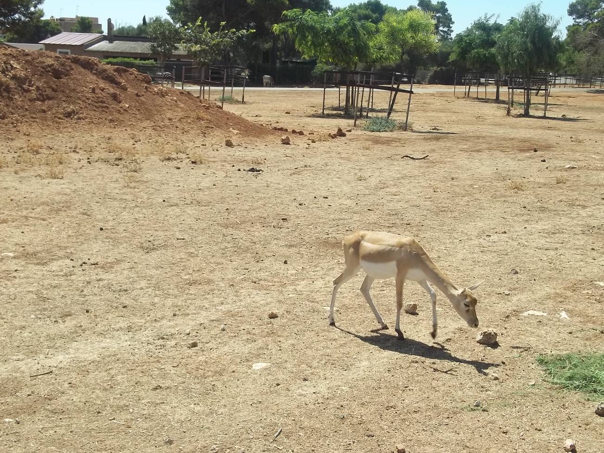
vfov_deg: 32.9
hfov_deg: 42.9
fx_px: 768
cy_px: 223
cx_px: 297
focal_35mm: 44
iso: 64
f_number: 8
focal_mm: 6.5
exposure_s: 1/160
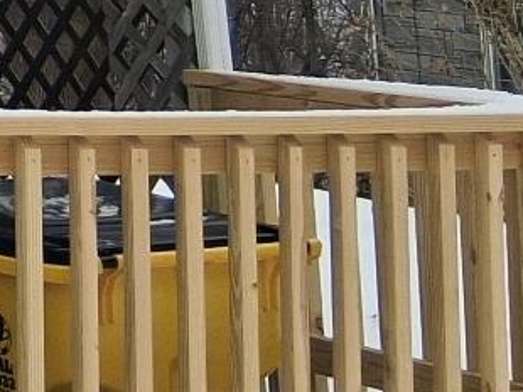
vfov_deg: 8.1
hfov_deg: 9.5
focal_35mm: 172
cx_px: -938
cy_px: -470
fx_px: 2597
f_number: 1.8
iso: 25
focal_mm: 3.98
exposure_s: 1/604
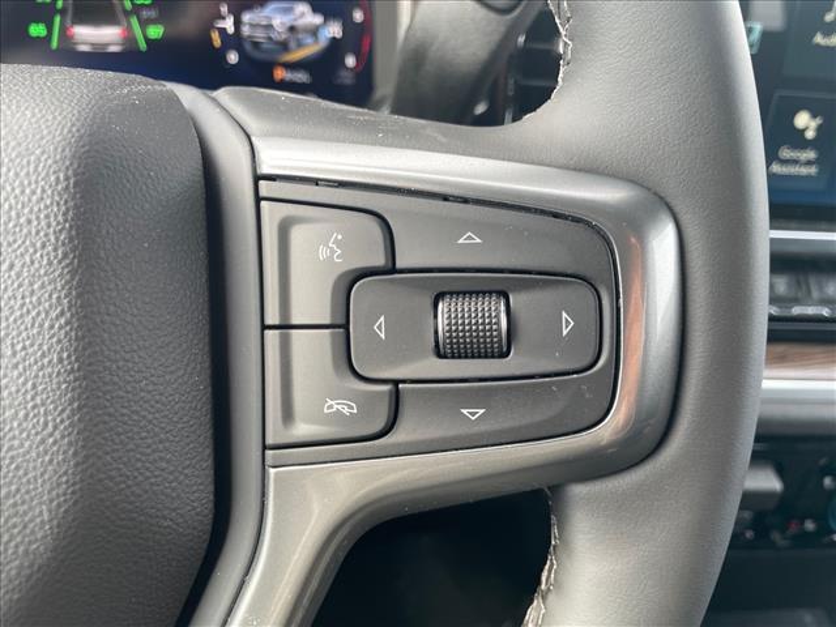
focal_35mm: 26
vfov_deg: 53.1
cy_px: 314
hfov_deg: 67.3
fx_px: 628
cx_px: 418
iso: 100
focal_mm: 4.2
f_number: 1.6
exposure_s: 1/121
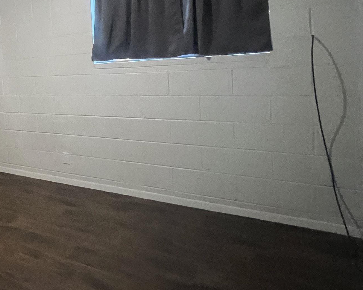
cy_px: 85
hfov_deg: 42.6
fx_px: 322
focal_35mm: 30
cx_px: -56
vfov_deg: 47.3
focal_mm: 1.57
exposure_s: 1/40
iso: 1000
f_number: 1.8
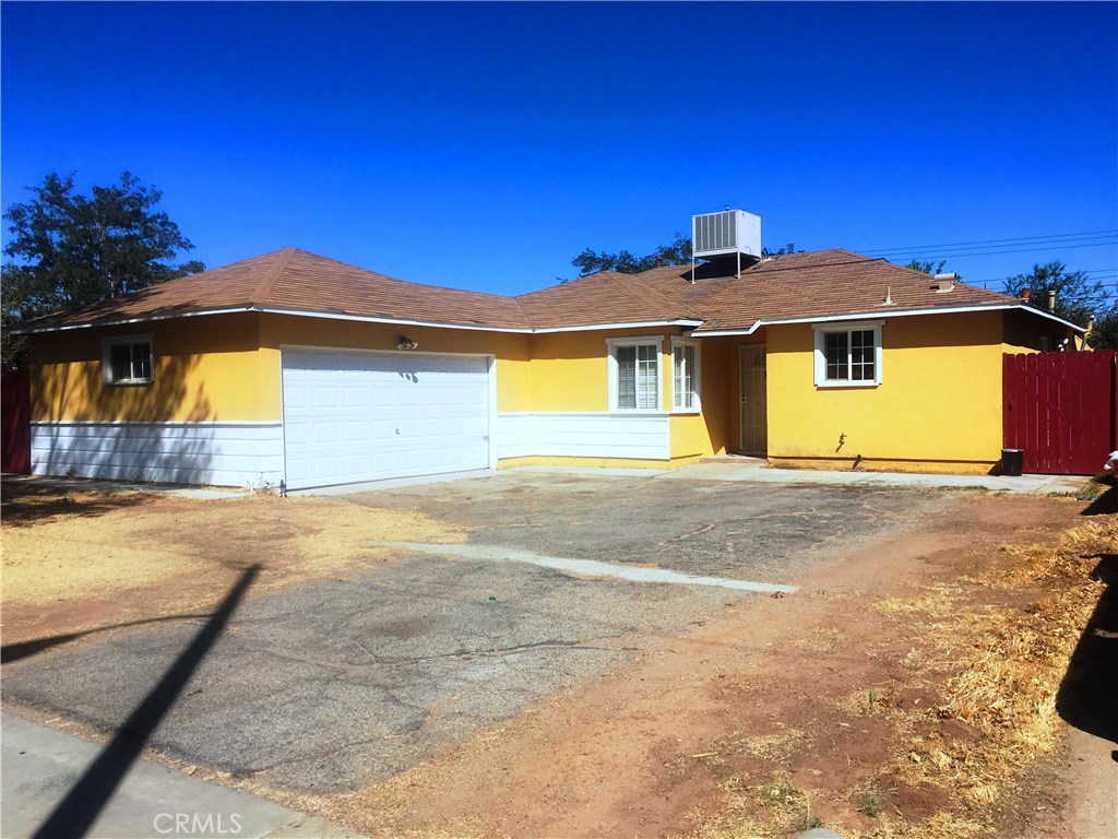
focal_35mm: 29
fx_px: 937
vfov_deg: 48.2
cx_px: 559
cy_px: 420
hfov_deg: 61.7
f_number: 2.2
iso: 25
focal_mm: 4.15
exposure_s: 1/3205
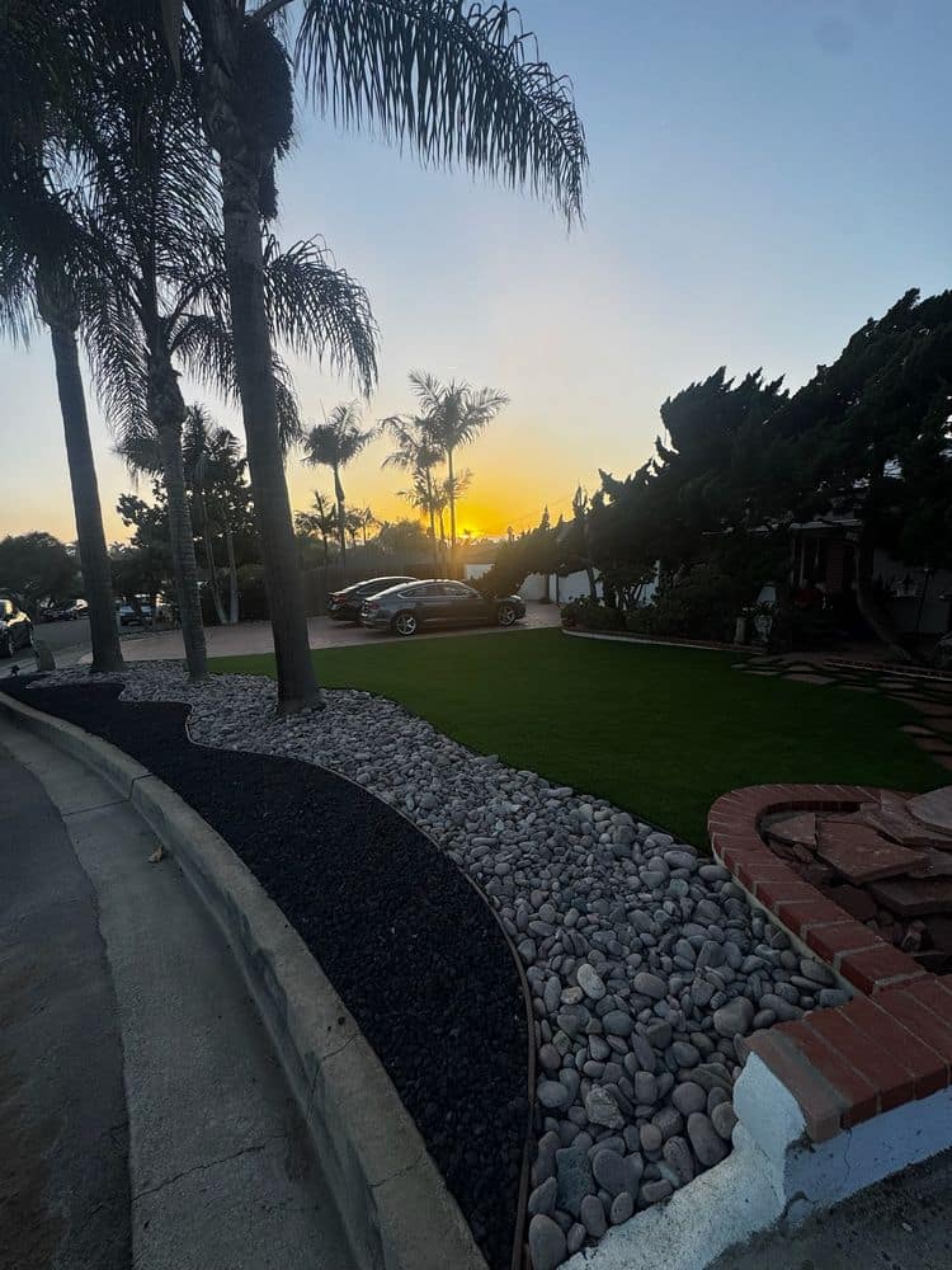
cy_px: 635
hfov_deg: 85.7
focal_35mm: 14
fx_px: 513
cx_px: 476
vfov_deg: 102.1
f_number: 2.2
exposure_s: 1/556
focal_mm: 2.22
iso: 50
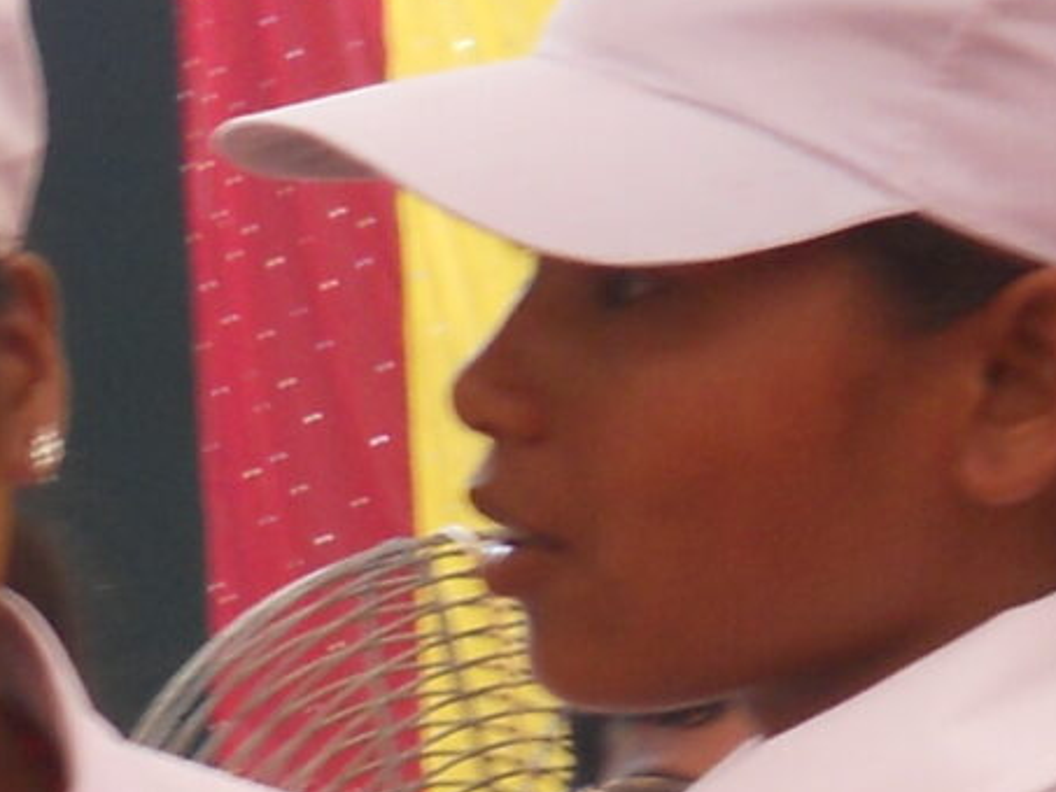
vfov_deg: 4.8
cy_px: 1328
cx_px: -1166
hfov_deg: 6.3
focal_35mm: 305
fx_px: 9307
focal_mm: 9.8
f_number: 4.8
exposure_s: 1/30
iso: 80
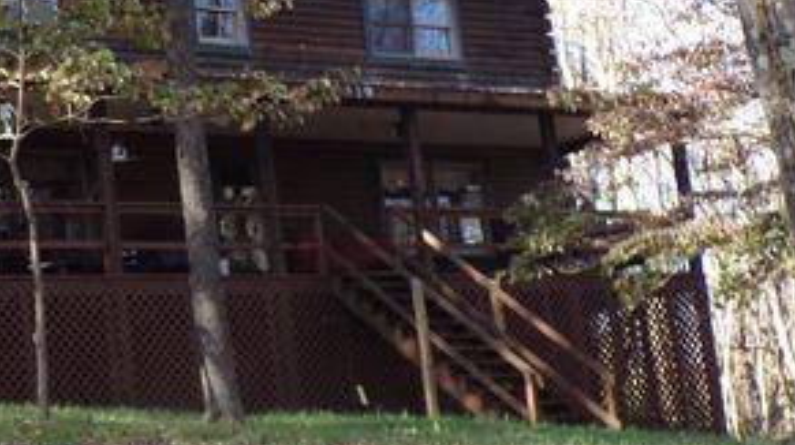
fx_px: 2211
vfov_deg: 11.5
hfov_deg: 20.1
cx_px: 128
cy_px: 190
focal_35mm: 105
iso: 80
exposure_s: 1/100
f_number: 3.7
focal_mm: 10.1
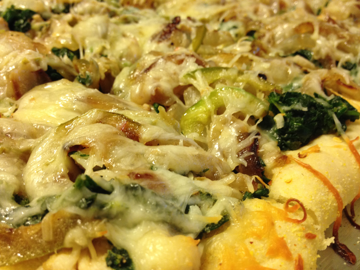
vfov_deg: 40.7
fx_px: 364
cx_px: 180
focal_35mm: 35
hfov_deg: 52.6
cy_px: 135
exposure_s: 1/20
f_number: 2.4
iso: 125
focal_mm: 4.28
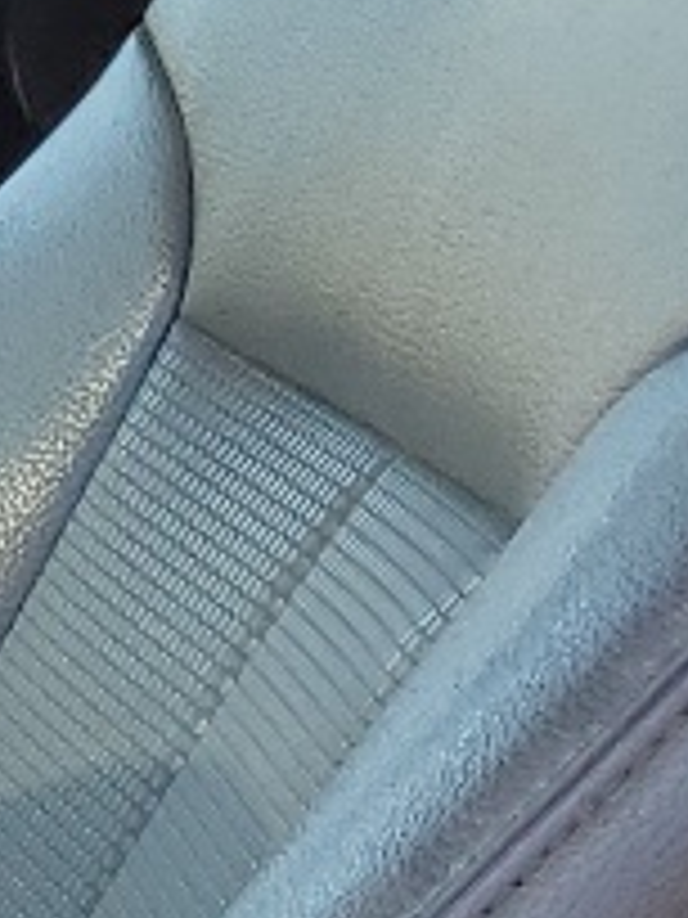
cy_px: 828
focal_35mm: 204
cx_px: -2302
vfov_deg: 9.7
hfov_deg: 5.9
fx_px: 5406
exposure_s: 1/667
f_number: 1.5
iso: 50
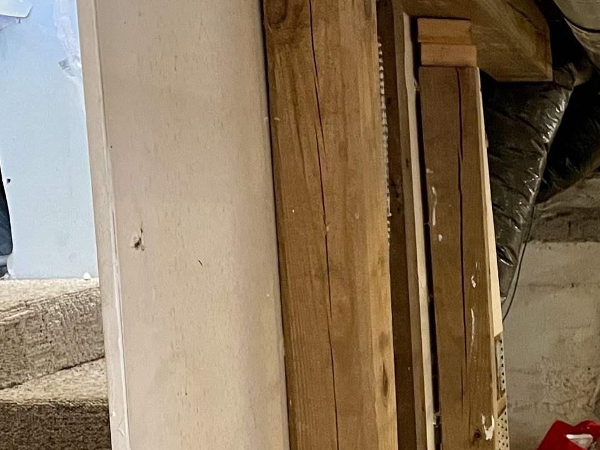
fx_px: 1317
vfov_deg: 19.3
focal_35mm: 76
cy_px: 335
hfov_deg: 22.6
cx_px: 803
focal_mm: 4.2
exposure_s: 1/60
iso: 500
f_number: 1.6
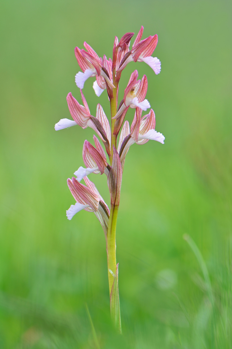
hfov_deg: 5.1
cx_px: 116
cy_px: 175
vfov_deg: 7.6
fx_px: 2619
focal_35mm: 271
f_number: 5.6
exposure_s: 1/125
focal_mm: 180
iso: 100
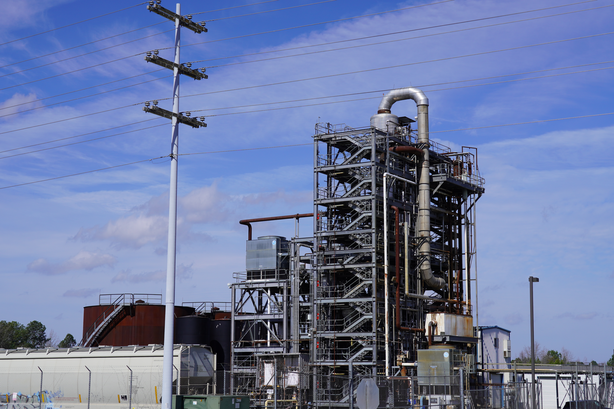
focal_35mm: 58
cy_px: 204
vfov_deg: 23.2
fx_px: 998
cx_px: 307
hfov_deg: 34.2
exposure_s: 1/1250
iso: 100
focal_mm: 39
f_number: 5
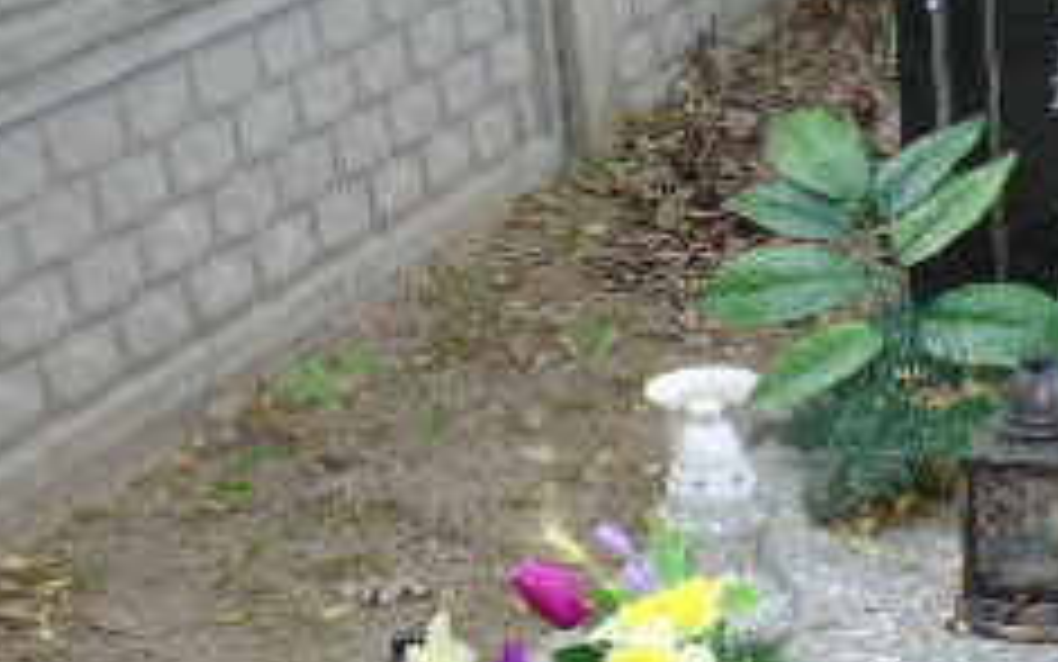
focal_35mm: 98
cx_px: 900
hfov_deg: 20.9
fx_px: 2826
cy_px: 626
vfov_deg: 13.2
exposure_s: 1/50
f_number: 3.8
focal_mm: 6.1
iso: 80
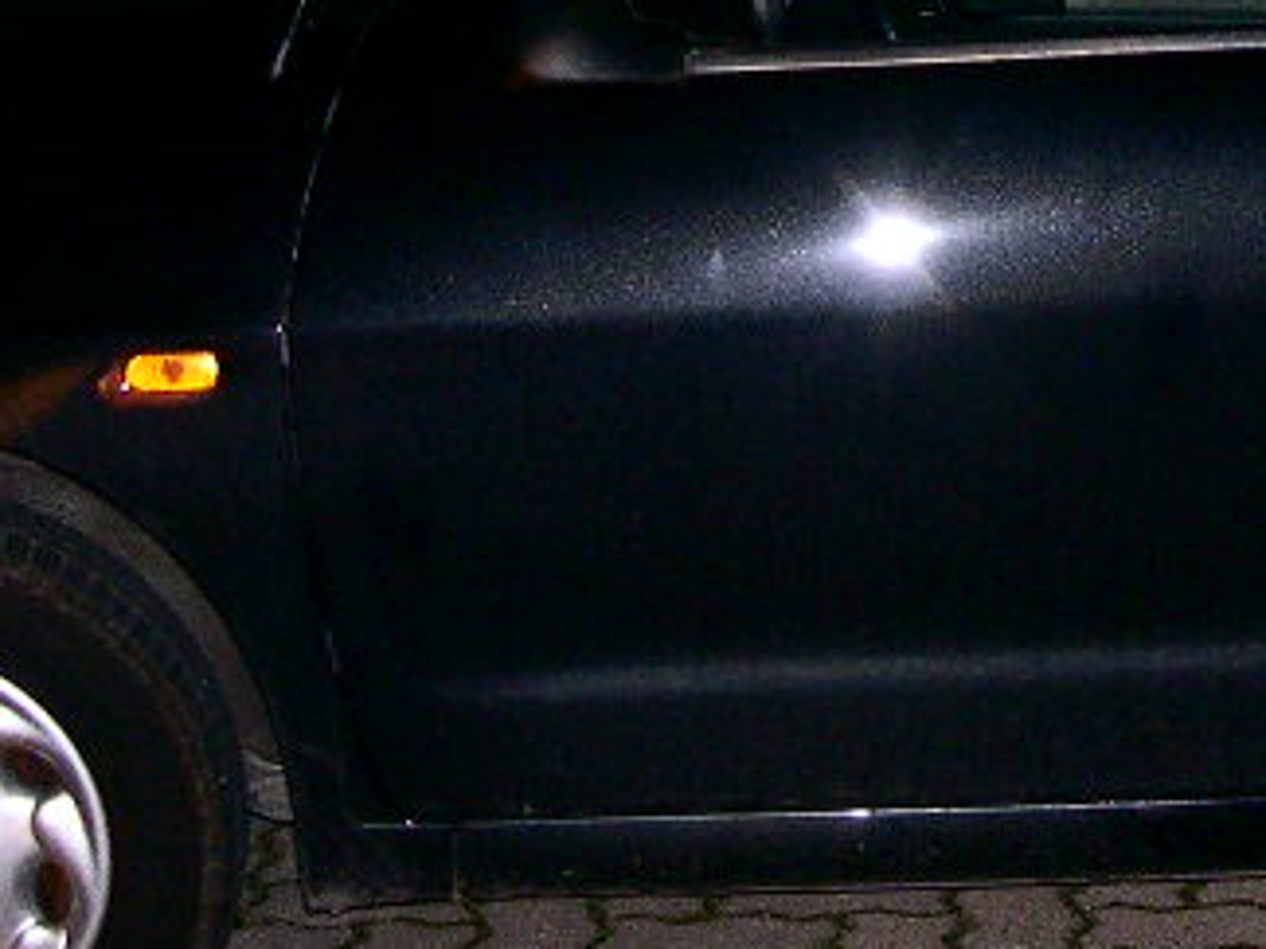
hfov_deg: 15.9
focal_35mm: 120
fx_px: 4389
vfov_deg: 12.0
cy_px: -289
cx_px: 1395
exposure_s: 1
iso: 400
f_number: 2.8
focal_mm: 8
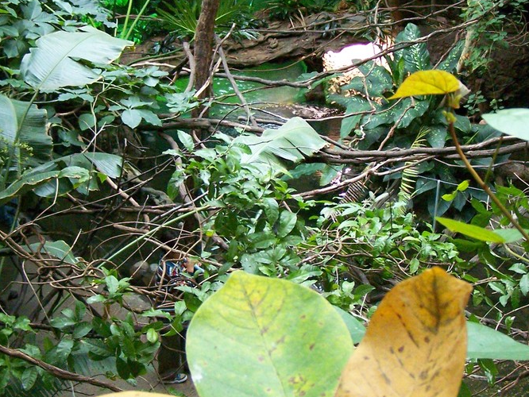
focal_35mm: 73
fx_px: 1116
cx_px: 315
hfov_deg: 26.6
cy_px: 181
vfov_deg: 20.2
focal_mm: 6.3
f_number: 2.8
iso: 400
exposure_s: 1/50
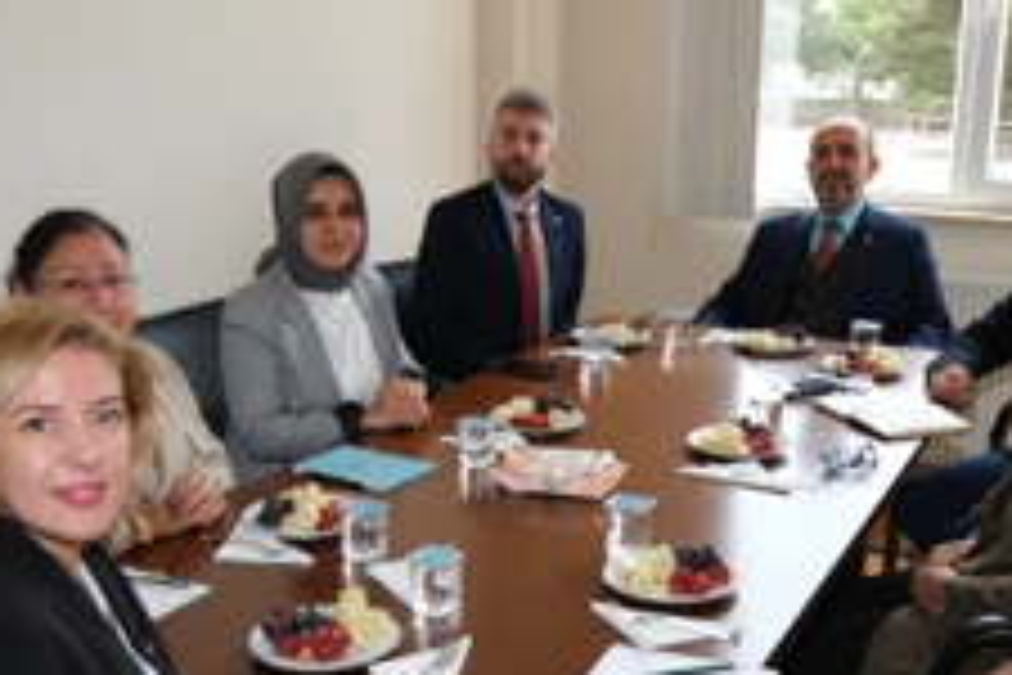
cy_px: 407
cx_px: 531
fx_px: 1321
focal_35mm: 47
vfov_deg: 28.6
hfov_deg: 41.9
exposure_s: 1/110
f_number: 2.8
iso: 200
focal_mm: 16
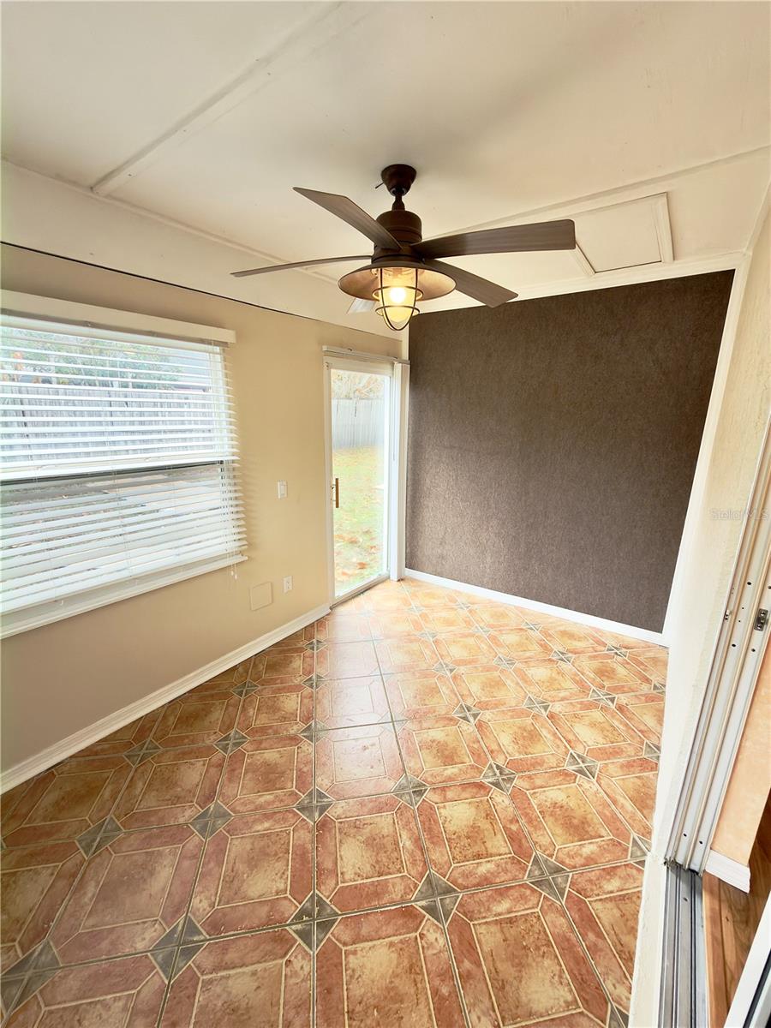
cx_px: 386
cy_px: 514
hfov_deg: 85.7
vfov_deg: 102.1
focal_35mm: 14
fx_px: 416
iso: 50
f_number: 2.2
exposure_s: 1/40
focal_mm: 2.22
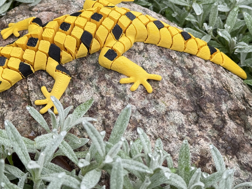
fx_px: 531
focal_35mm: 73
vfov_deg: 20.0
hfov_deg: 26.7
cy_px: 50
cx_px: 114
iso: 64
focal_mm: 6.76
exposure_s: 1/427
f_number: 1.78
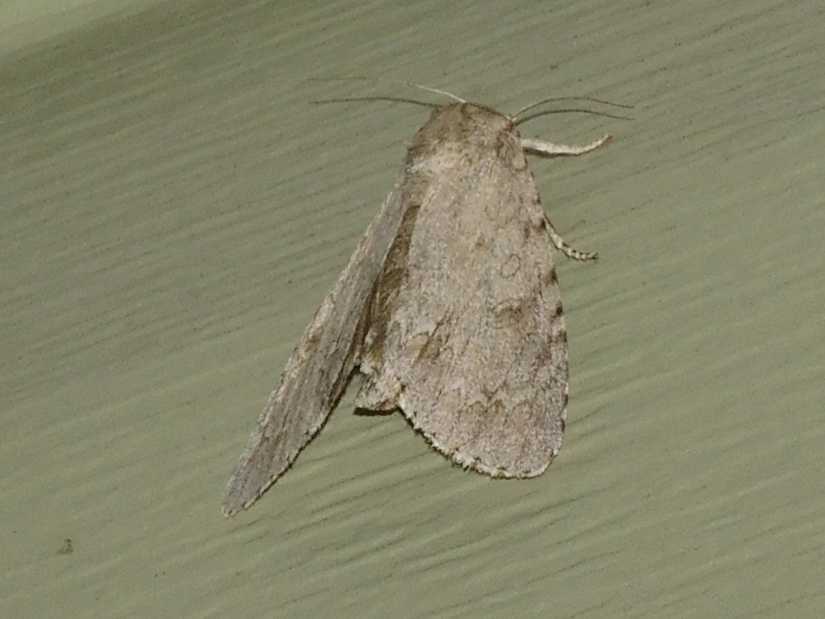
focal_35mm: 170
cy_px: 310
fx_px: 4051
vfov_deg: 8.7
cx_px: 412
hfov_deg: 11.6
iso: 200
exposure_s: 1/60
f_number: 5.2
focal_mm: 30.5
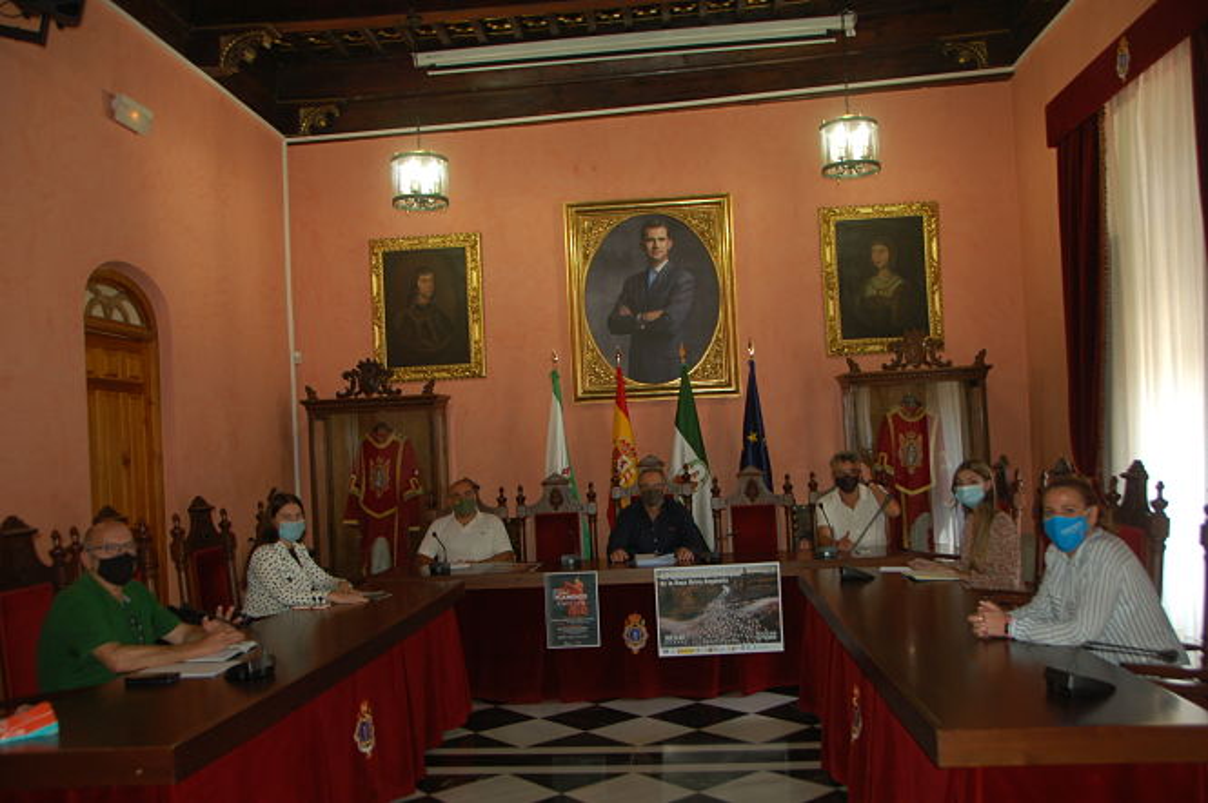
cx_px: 604
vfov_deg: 43.5
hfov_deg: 62.0
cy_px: 402
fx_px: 1006
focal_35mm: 30
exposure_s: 1/60
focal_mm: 20
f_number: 3.8
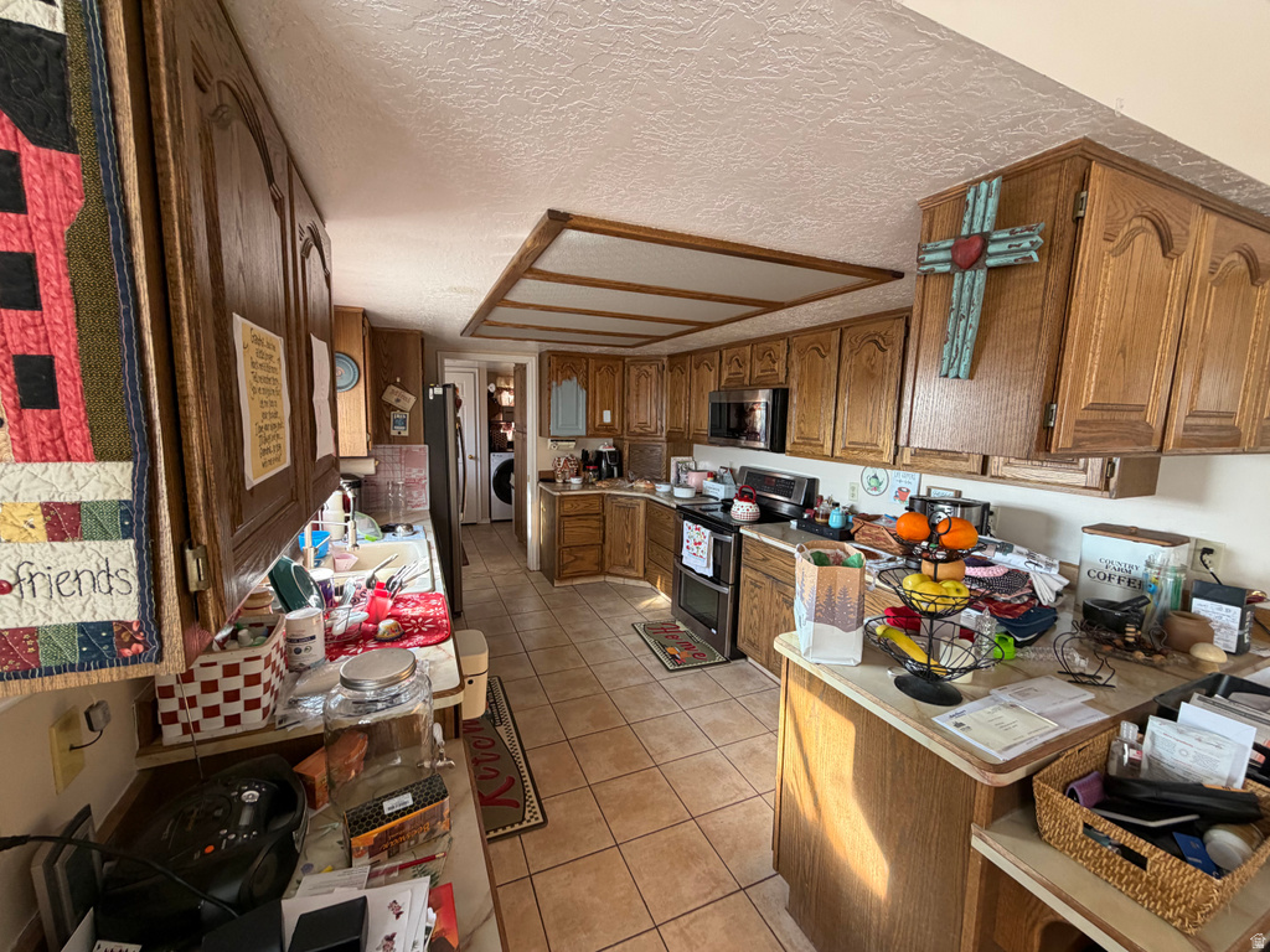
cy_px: 476
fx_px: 514
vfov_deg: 85.7
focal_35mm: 14
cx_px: 635
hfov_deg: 102.1
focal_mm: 2.22
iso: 160
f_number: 2.2
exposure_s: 1/121
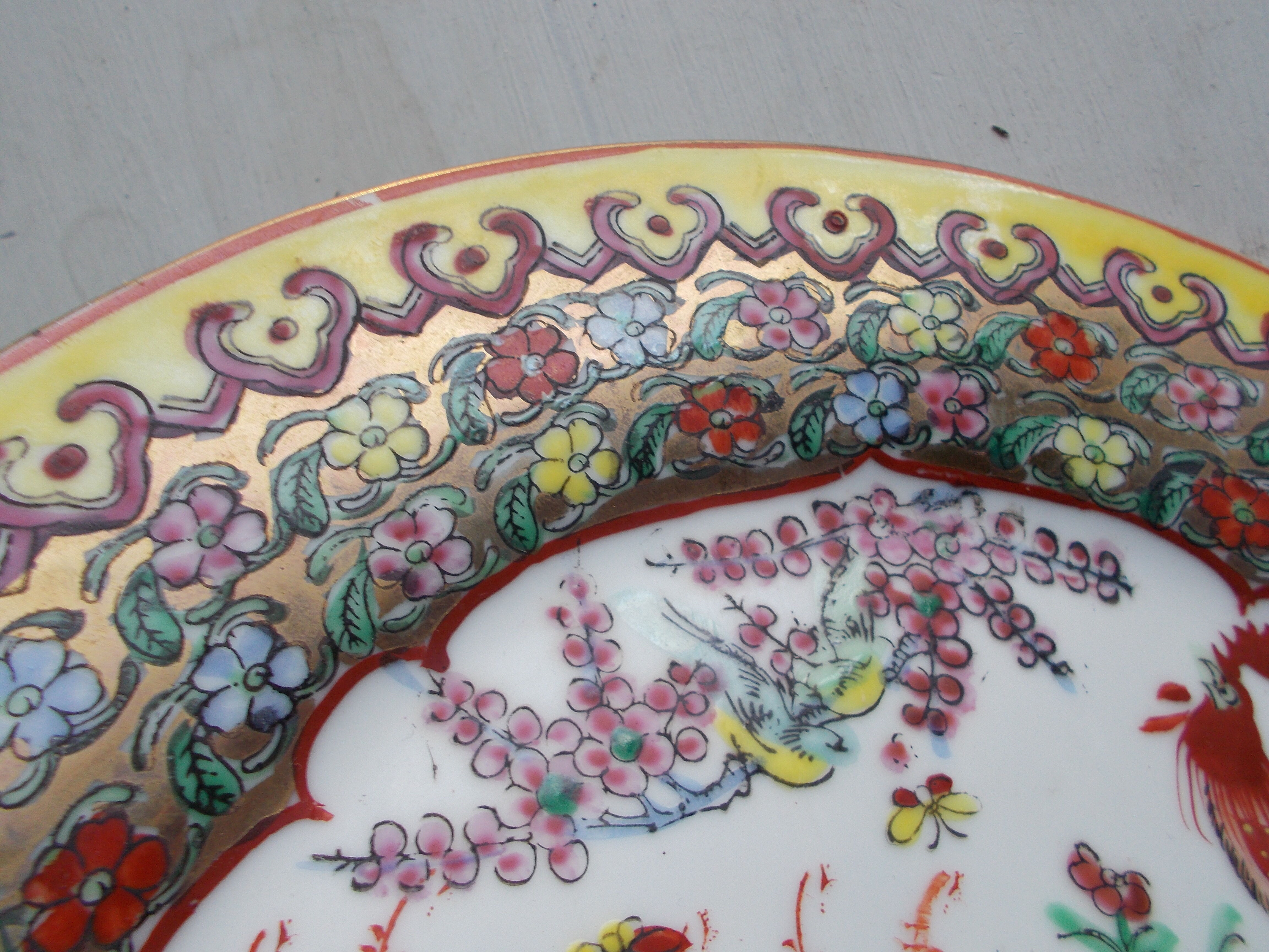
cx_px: 634
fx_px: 1100
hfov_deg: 60.0
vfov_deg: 46.8
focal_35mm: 30
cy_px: 476
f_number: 3.4
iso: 100
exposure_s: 1/25
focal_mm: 5.3
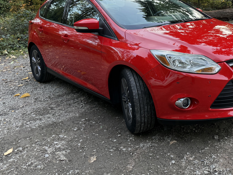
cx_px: 176
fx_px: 269
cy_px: 34
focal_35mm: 40
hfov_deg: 45.1
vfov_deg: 34.8
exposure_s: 1/237
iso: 125
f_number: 1.78
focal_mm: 6.76
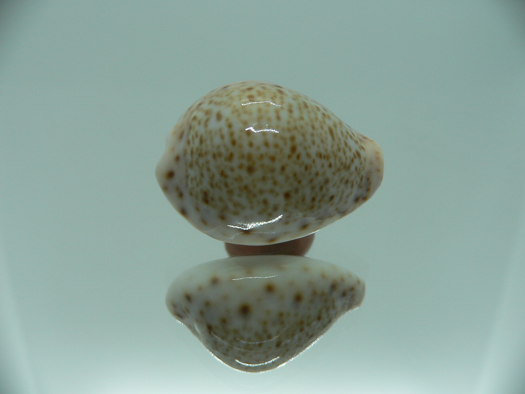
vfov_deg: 40.7
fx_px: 531
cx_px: 262
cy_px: 197
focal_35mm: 35
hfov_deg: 52.6
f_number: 2.8
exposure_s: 1/60
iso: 80
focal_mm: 4.6
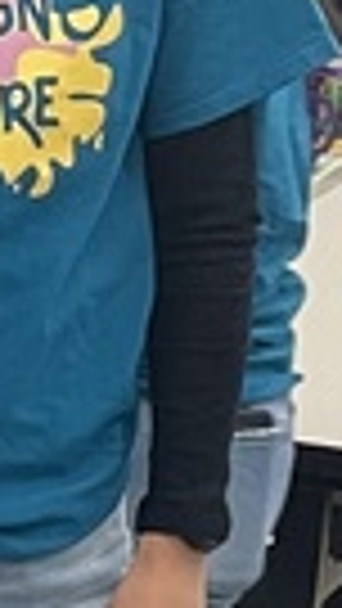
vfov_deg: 10.2
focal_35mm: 207
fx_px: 3335
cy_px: 833
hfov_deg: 5.8
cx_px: -130
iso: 250
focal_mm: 5.1
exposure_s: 1/60
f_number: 1.6
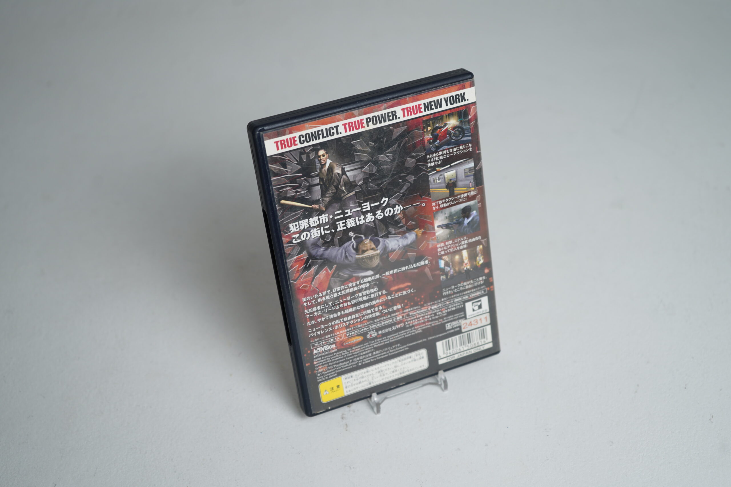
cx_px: 366
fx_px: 995
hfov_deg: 40.3
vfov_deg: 27.5
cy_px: 244
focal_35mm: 49
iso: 125
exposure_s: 1/50
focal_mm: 49
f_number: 4.5
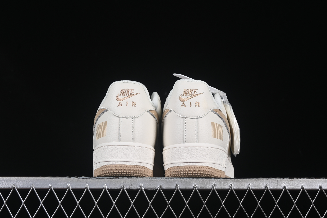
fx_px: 681
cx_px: 164
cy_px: 109
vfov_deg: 18.2
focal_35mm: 75
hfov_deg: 27.0
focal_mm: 50
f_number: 8
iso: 160
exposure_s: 1/80
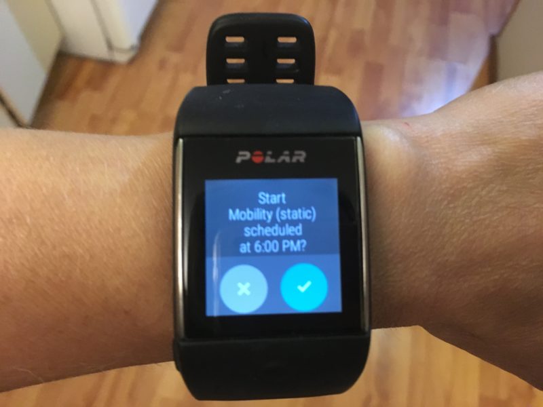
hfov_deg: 61.7
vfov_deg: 48.2
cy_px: 204
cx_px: 272
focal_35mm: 29
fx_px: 455
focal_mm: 4.15
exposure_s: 1/15
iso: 250
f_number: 2.2
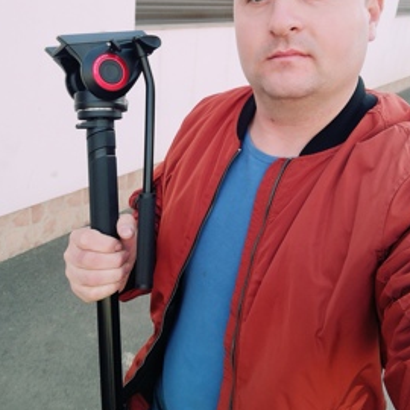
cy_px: 164
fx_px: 456
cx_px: 217
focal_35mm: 34
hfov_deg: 48.4
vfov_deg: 48.2
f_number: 2
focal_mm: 3.46
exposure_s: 1/172
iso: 50
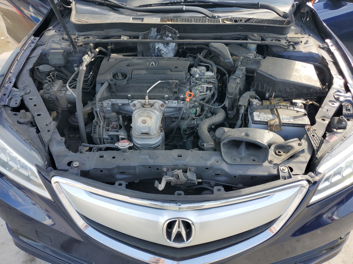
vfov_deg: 53.1
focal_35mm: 26
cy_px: 132
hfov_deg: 67.3
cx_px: 176
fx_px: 265
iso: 50
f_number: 1.5
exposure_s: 1/435
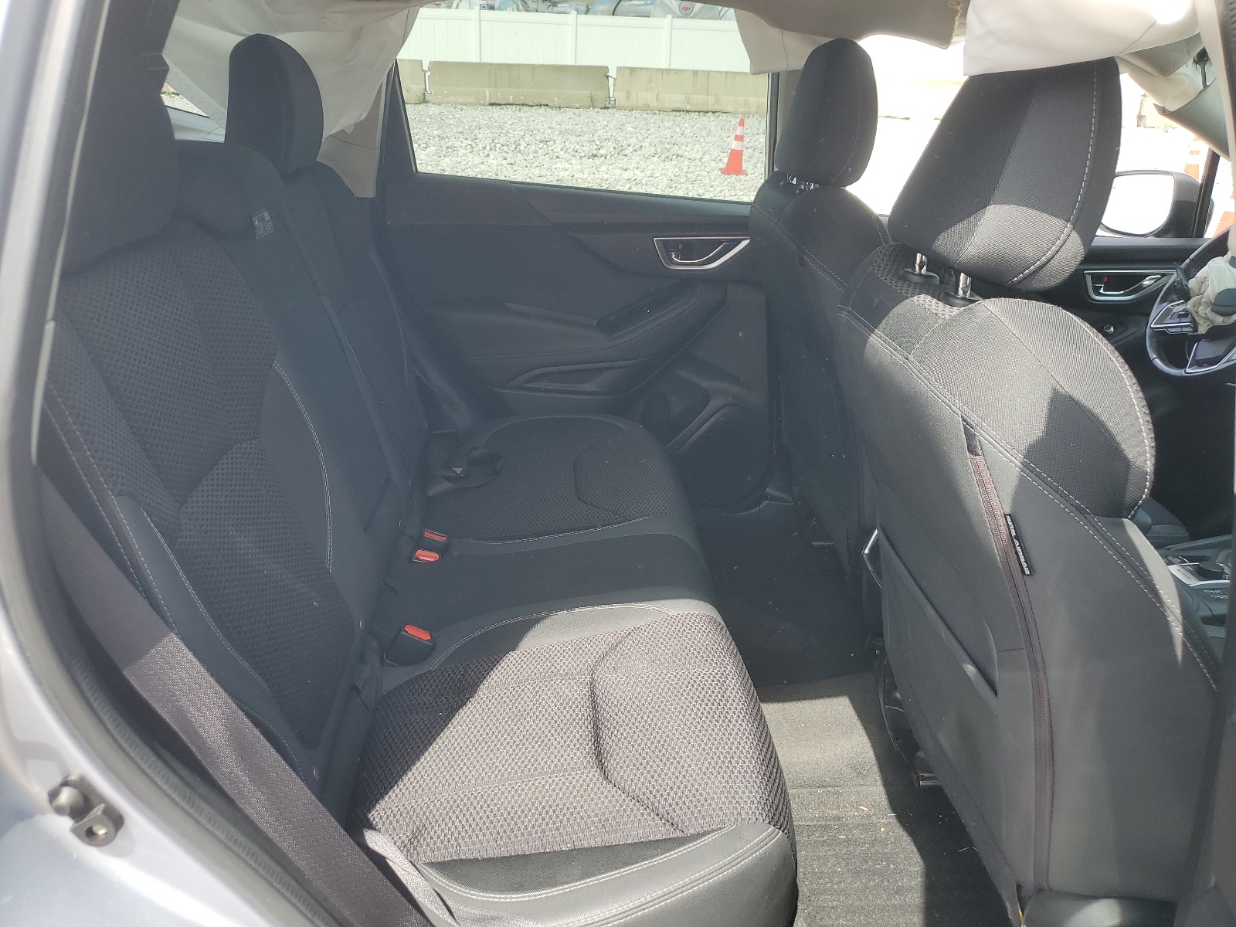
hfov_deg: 67.3
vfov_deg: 53.1
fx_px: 928
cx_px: 618
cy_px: 464
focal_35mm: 26
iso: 50
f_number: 1.5
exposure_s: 1/500
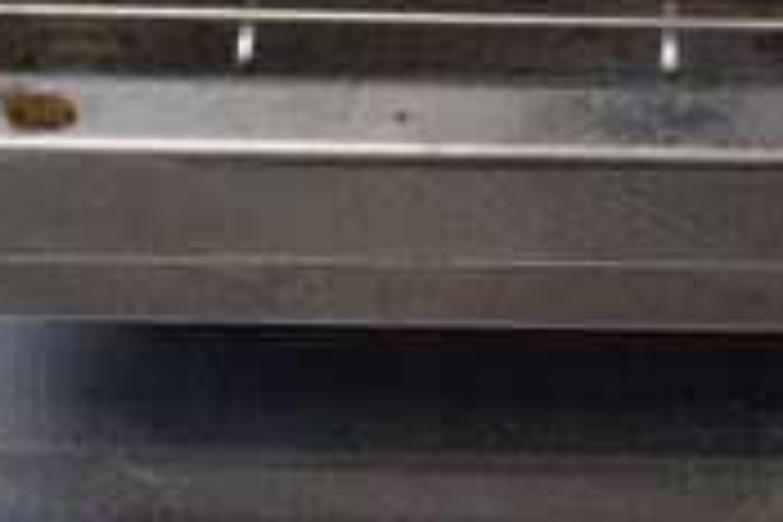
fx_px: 2066
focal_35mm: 95
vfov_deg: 13.1
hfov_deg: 20.9
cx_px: 734
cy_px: -387
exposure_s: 1/30
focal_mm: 18
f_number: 3.5
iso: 250
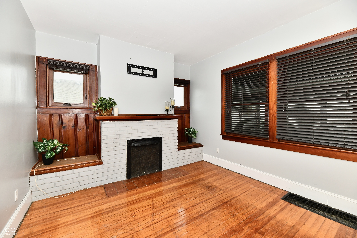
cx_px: 178
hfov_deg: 104.3
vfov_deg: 81.2
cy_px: 119
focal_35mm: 14
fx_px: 139
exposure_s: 1/60
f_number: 6.3
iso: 640
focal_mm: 14
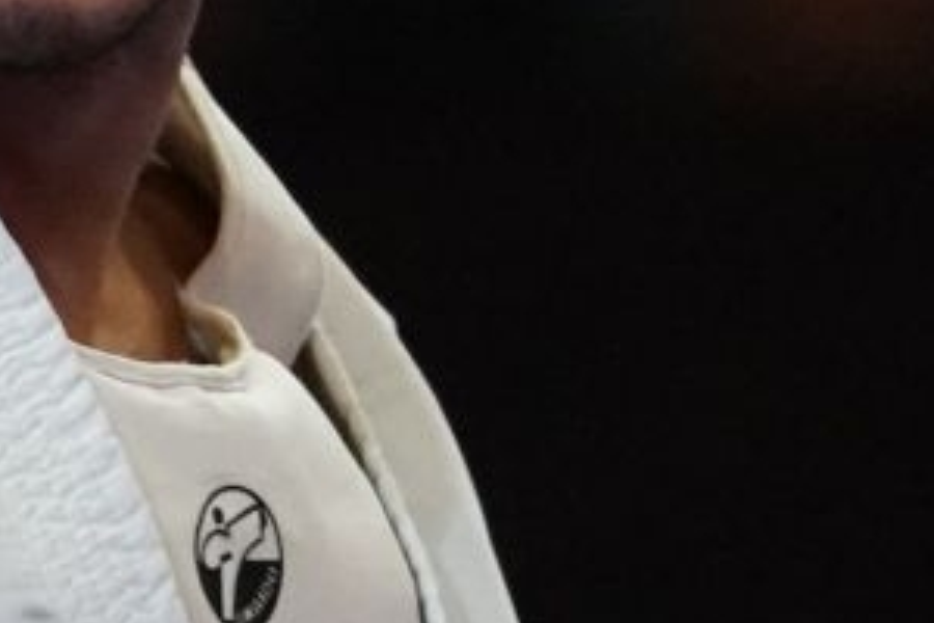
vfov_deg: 0.8
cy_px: 713
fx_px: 46644
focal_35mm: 1798
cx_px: 234
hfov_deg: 1.1
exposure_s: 1/1000
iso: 5000
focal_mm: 200
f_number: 2.8
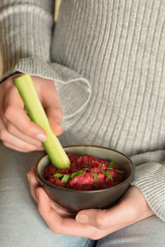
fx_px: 1082
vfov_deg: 13.0
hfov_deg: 8.7
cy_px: 124
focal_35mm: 158
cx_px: 82
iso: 200
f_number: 8
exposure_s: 1/15
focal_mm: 105
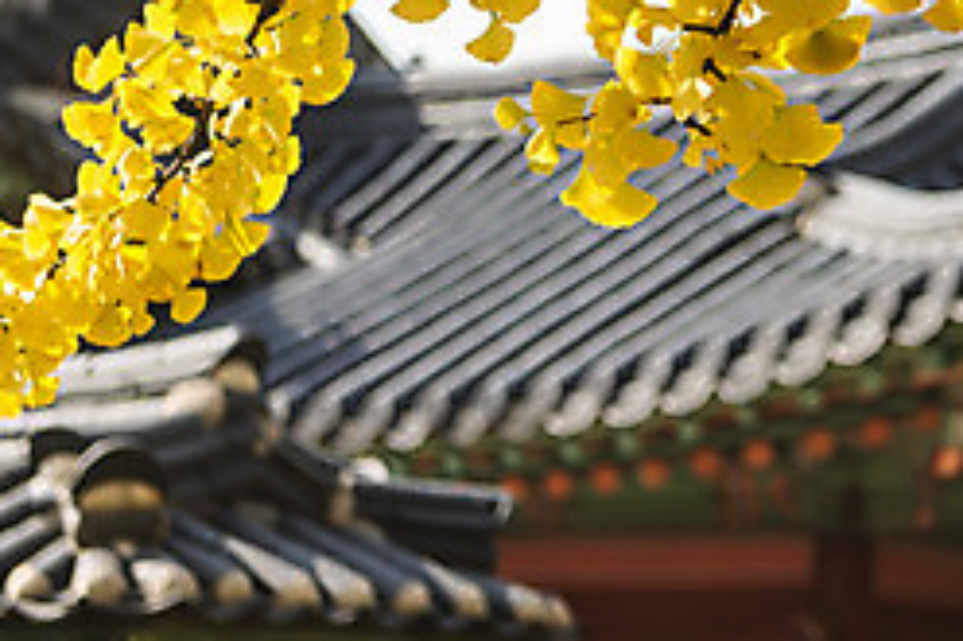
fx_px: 4010
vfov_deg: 9.1
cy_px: 190
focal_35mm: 150
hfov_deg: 13.5
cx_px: 961
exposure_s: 1/1000
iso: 100
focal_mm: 62
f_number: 3.2
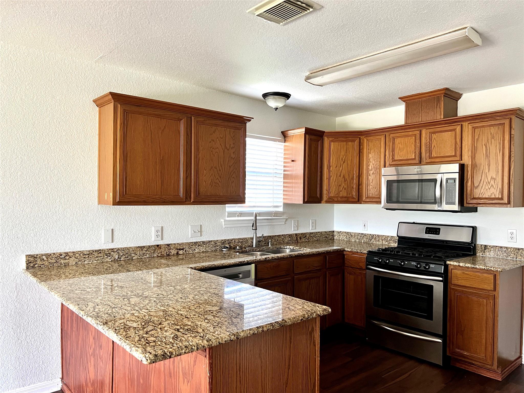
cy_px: 196
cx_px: 262
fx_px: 394
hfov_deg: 67.3
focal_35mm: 26
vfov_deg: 53.1
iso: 160
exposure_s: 1/60
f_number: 1.5
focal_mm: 5.7
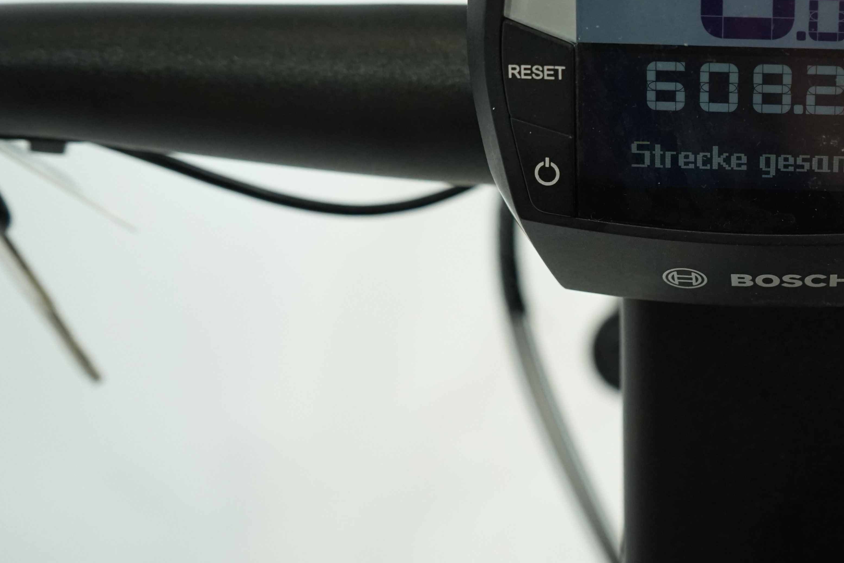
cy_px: 245
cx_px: 747
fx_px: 1407
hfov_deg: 31.9
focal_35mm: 60
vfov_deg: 22.6
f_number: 5.6
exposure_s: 1/200
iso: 1600
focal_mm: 31
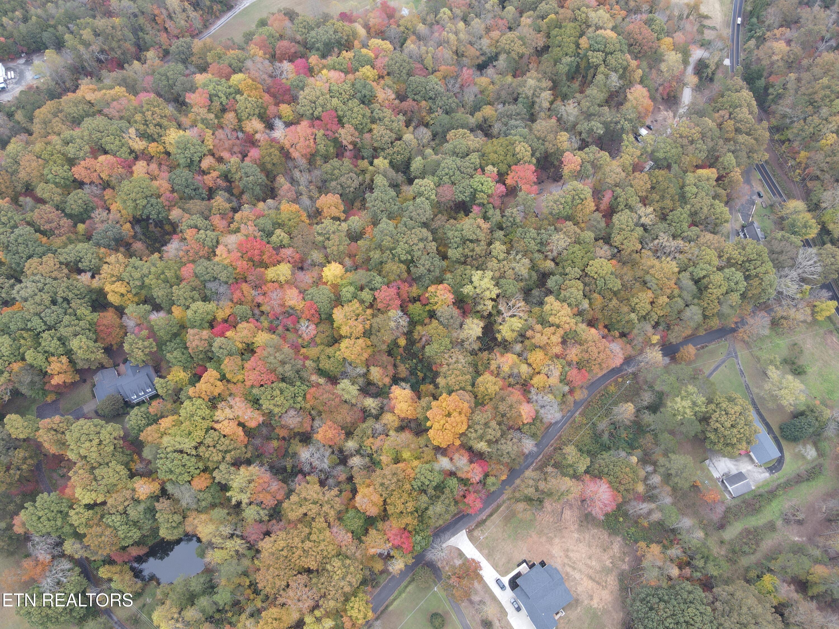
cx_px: 420
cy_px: 314
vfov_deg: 56.8
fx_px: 582
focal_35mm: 24
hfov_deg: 71.6
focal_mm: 4.5
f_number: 2.8
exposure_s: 1/50
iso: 100
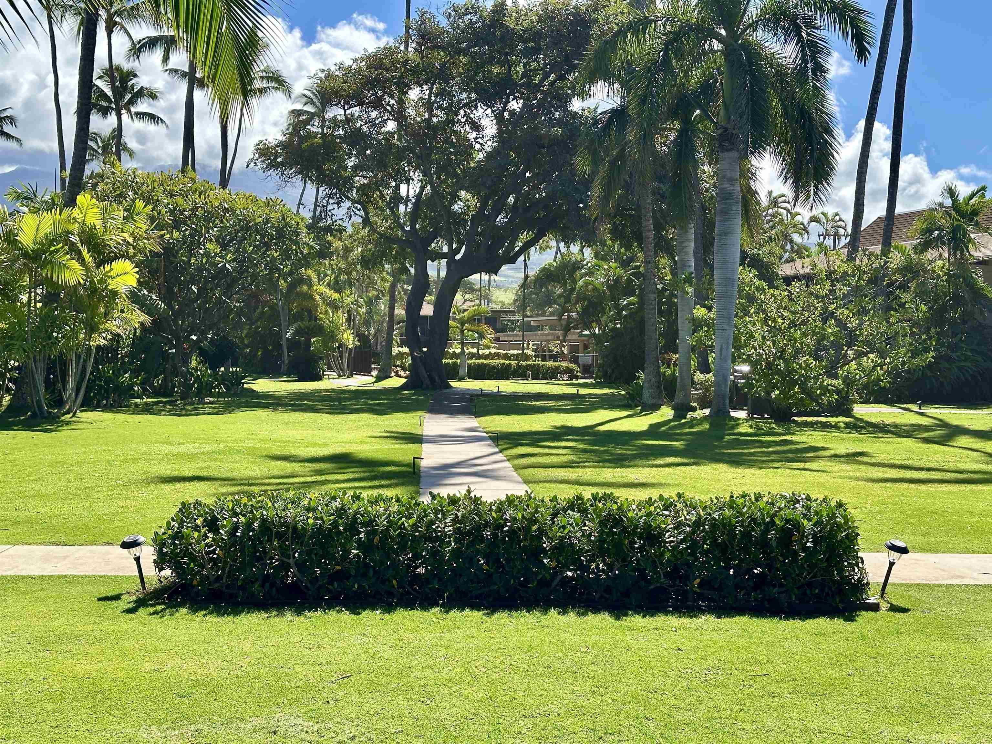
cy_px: 372
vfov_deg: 30.3
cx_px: 496
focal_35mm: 48
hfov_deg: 39.7
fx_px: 1376
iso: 64
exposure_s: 1/2252
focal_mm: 6.86
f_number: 1.78
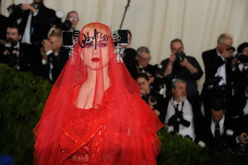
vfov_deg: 14.8
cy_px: 82
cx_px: 124
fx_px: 633
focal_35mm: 92
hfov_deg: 22.2
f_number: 5.6
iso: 800
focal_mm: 92
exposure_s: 1/200
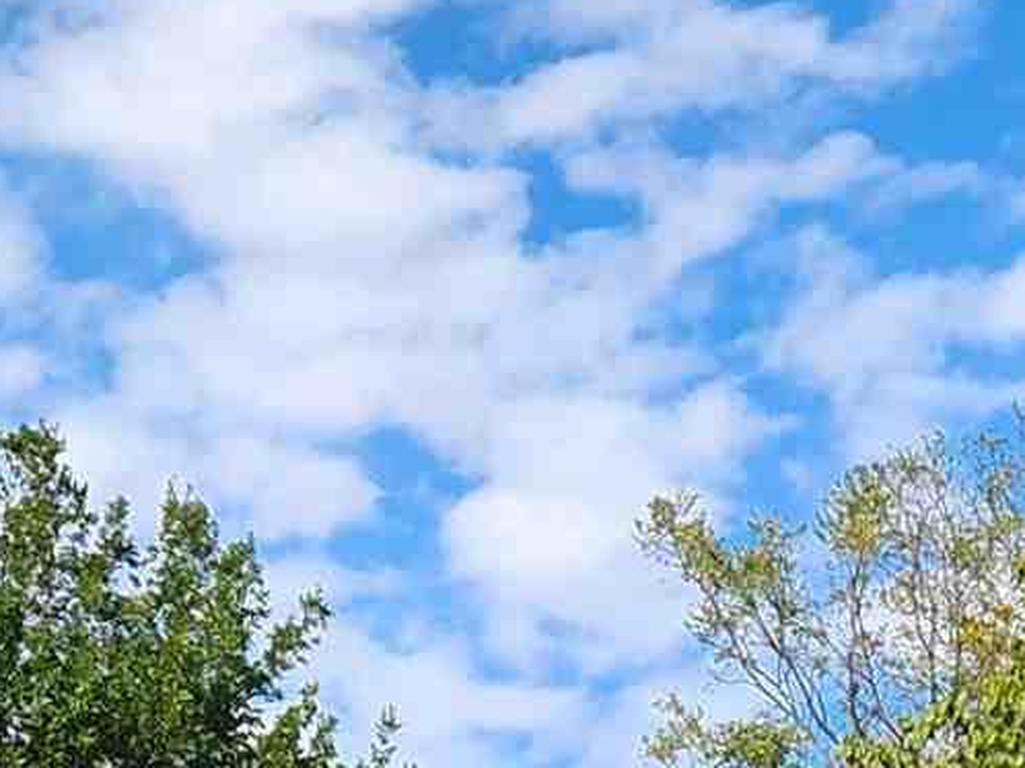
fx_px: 4203
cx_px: 945
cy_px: 1559
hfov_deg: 13.8
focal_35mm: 142
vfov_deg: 9.7
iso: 20
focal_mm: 5.4
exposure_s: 1/1038
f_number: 1.8
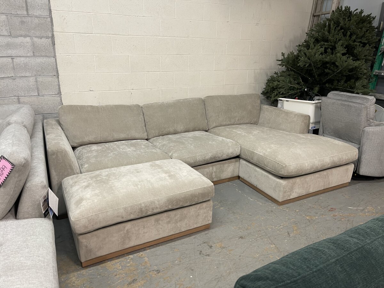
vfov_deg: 54.9
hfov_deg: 69.4
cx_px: 192
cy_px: 144
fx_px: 277
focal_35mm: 25
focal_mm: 5.1
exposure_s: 1/60
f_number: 1.6
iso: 160
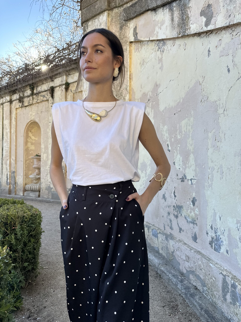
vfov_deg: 71.6
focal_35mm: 24
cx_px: 120
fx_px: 223
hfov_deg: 56.8
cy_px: 161
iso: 80
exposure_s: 1/597
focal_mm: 6.86
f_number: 1.78
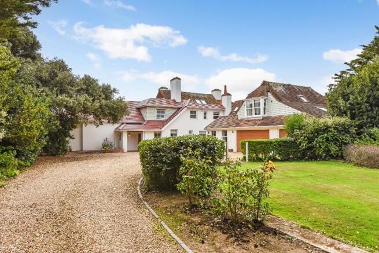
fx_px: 253
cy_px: 126
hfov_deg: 73.7
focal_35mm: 24
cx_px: 190
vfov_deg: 53.2
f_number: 9
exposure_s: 1/640
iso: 320
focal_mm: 24
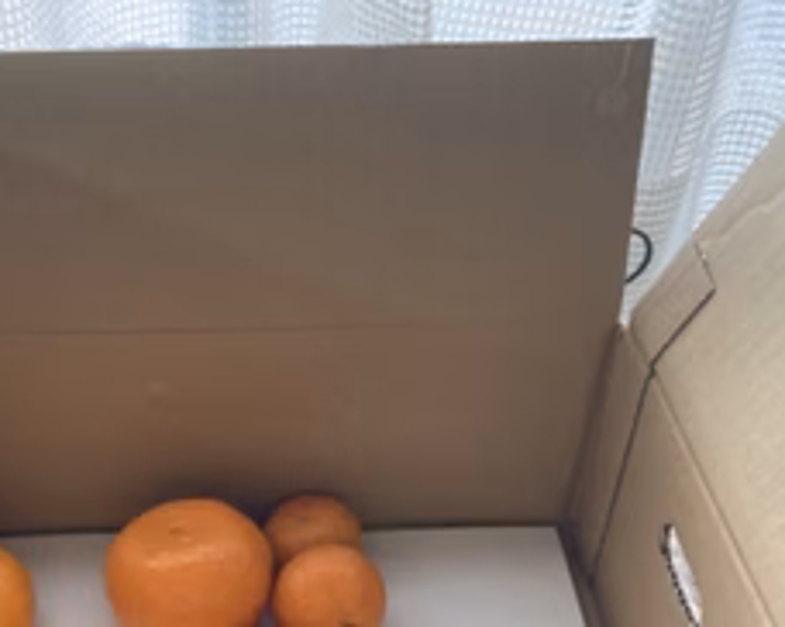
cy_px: 510
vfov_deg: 30.6
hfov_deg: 38.1
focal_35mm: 48
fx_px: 1114
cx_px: 224
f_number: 1.8
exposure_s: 1/54
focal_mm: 3.99
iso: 320
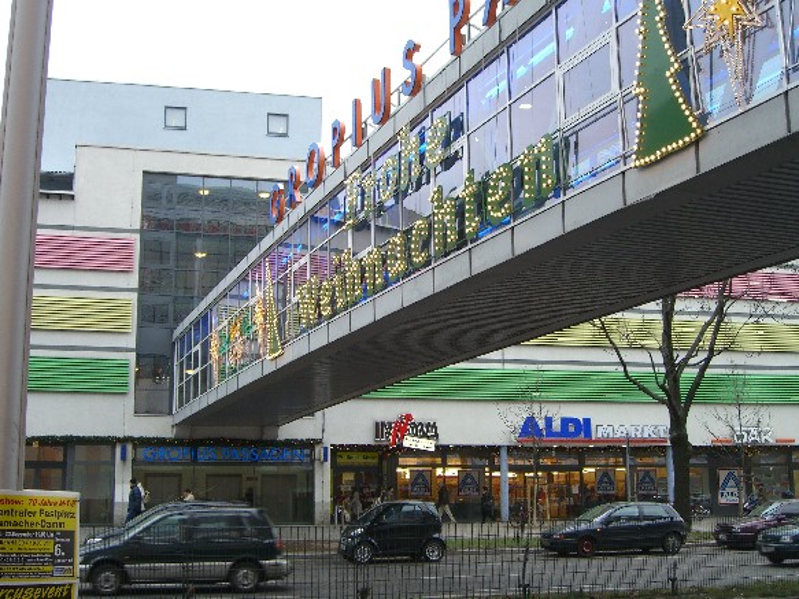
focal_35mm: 46
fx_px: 1062
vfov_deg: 31.5
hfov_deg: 41.2
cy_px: 300
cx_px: 400
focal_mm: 9.5
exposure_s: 1/125
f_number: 3.1
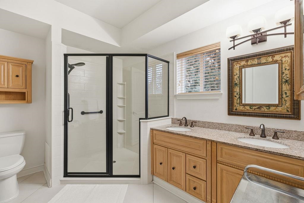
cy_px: 102
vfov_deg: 73.8
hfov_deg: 96.7
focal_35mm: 16
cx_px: 152
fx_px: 135
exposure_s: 1/20
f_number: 8
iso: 100
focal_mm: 16
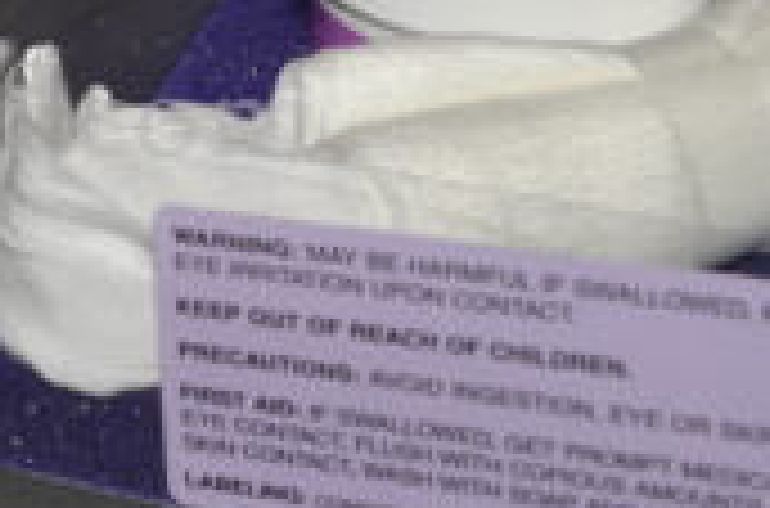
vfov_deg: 10.4
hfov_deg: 15.7
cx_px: -90
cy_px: -220
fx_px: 2709
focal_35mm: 127
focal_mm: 24
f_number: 9
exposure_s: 1/125
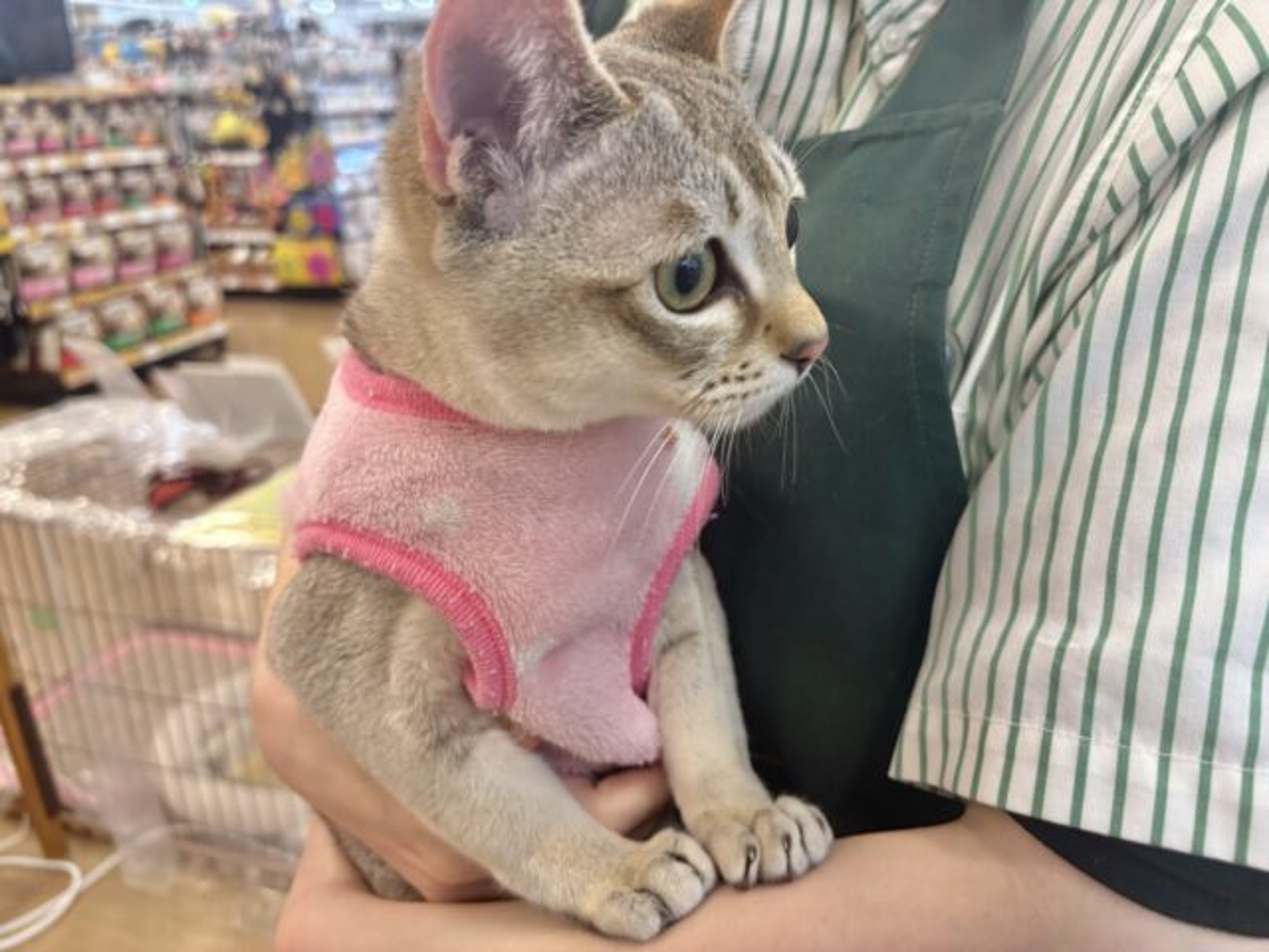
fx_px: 953
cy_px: 476
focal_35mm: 26
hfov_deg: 67.3
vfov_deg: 53.1
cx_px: 634
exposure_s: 1/100
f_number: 1.6
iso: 125
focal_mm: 5.96
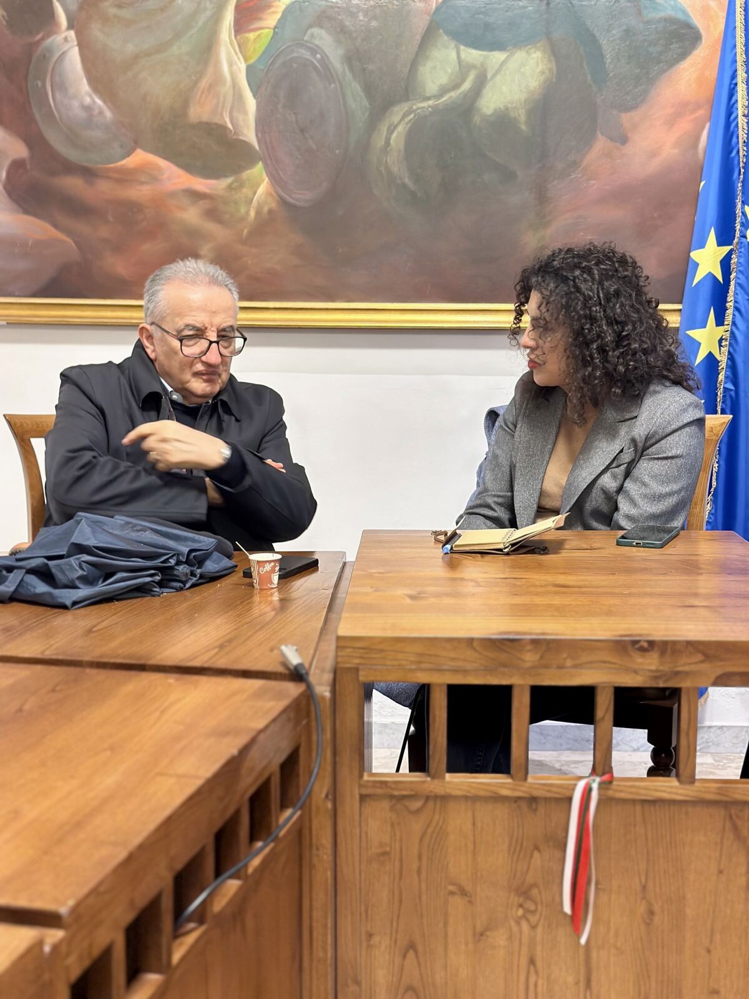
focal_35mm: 48
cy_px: 500
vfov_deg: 39.7
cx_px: 374
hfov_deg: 30.3
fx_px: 1385
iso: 200
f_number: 1.78
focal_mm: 6.86
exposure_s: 1/50
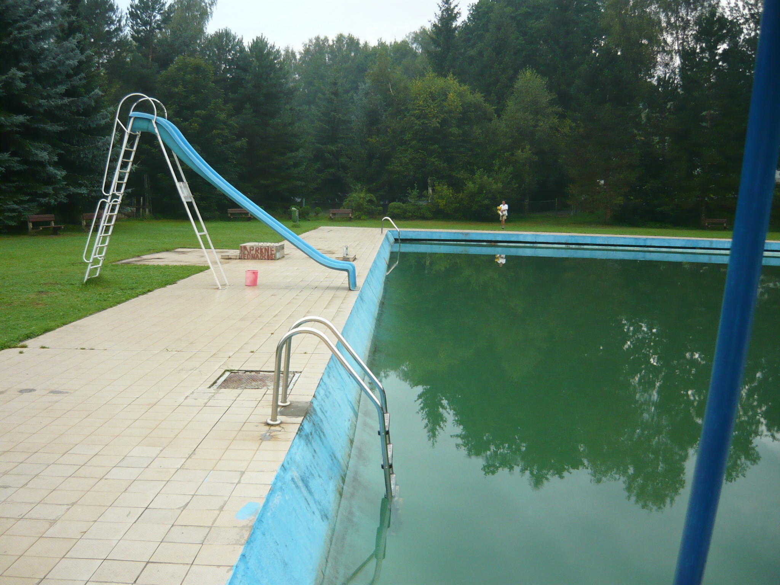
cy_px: 292
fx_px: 744
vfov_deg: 42.9
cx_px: 390
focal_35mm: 33
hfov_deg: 55.4
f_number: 2.8
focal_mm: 5.5
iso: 200
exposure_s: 1/800
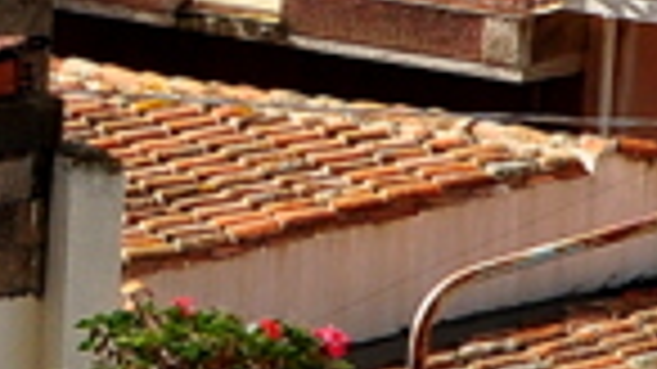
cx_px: -1503
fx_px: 7645
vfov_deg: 2.8
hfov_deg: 4.7
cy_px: -256
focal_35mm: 439
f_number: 10
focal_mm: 40
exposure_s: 1/400
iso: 400
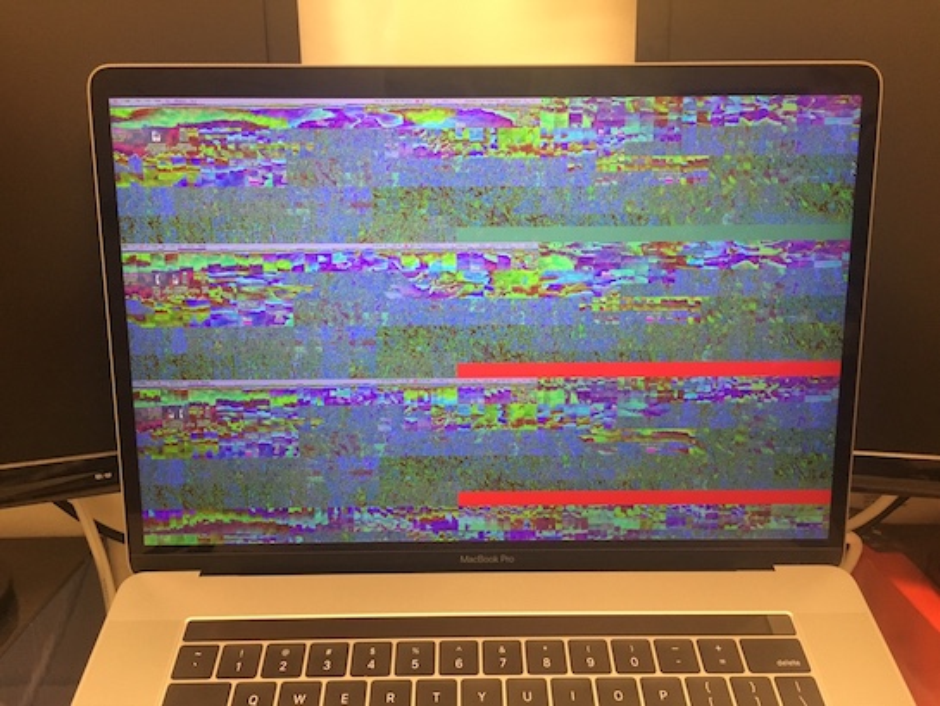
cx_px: 470
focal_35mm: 29
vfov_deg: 48.2
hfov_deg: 61.6
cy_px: 353
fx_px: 788
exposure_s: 1/30
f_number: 2.2
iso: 160
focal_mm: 4.15
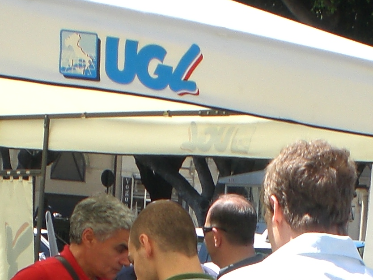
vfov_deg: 10.2
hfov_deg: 14.1
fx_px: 1508
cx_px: 265
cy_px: 444
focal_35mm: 140
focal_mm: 6.3
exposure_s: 1/250
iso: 50
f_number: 4.4
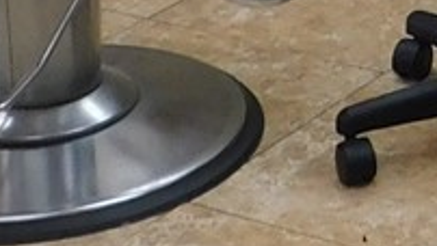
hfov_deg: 10.5
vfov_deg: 5.5
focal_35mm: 198
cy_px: -695
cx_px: 671
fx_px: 2296
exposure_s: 1/80
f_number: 3
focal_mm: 4
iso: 125
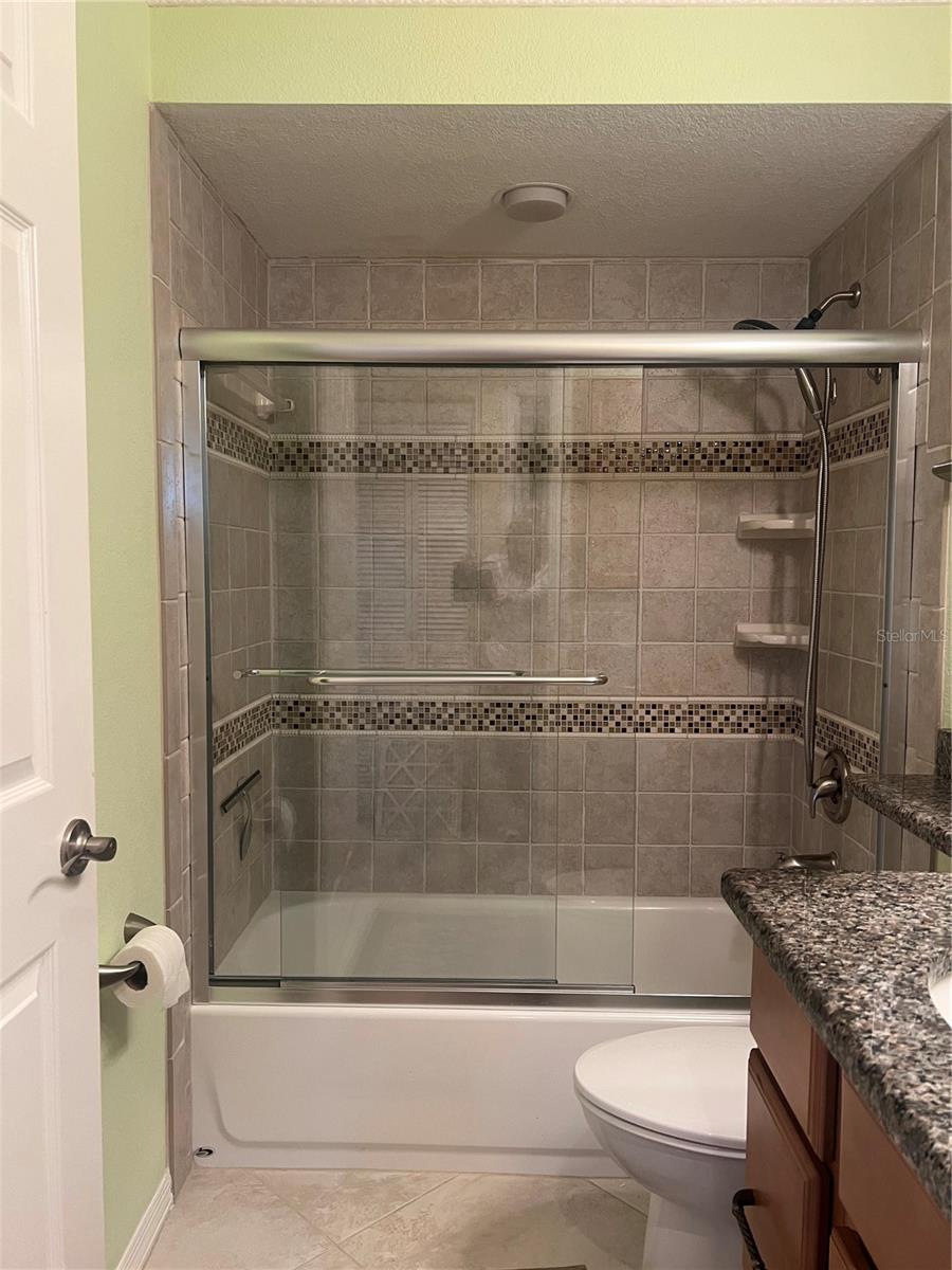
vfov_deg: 67.3
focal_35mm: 26
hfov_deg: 53.1
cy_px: 635
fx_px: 953
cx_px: 476
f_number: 1.5
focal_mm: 5.7
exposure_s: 1/60
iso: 125
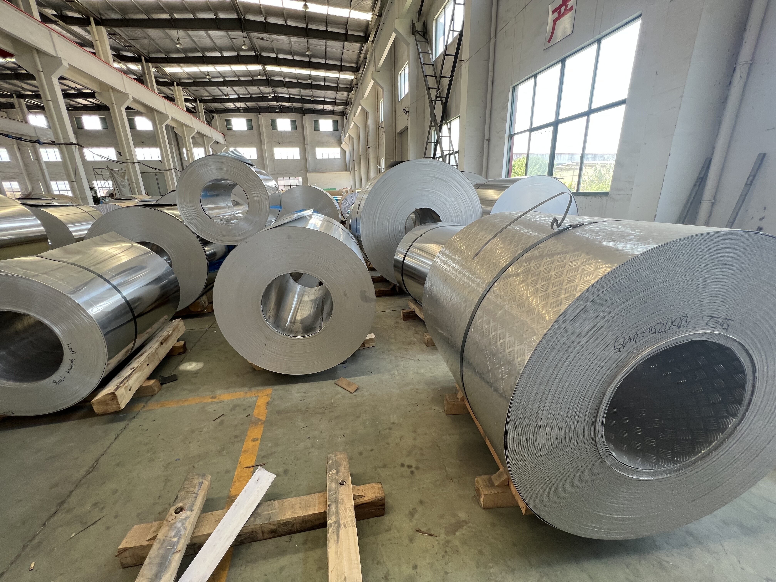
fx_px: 291
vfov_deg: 89.9
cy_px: 291
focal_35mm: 13
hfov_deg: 106.2
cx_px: 388
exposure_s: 1/99
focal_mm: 1.57
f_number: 1.8
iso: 50
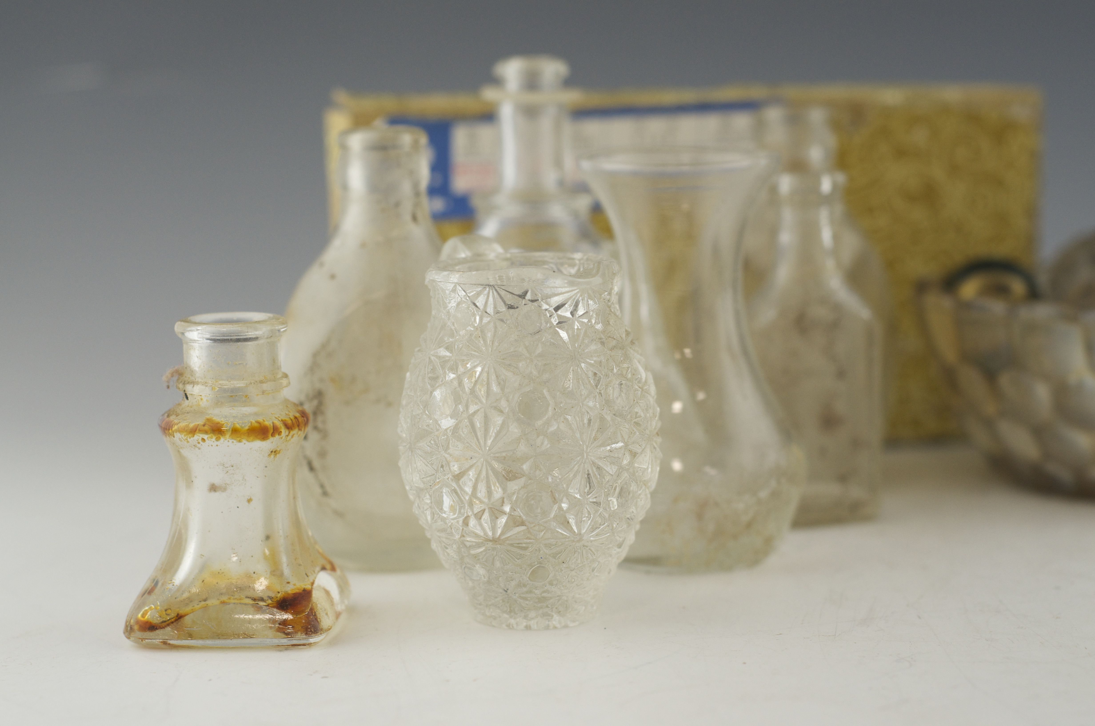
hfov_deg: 27.0
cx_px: 548
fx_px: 2277
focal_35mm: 75
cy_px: 363
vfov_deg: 18.1
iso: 640
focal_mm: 50
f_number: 4.5
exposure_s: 1/100
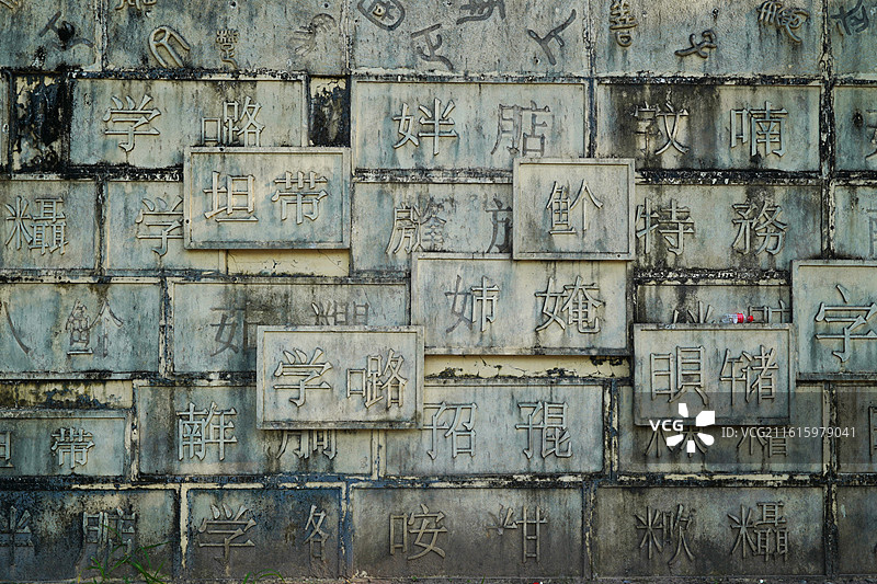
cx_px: 438
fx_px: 779
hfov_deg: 58.7
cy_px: 292
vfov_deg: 41.1
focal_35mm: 32
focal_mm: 32
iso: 100
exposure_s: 1/30
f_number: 9
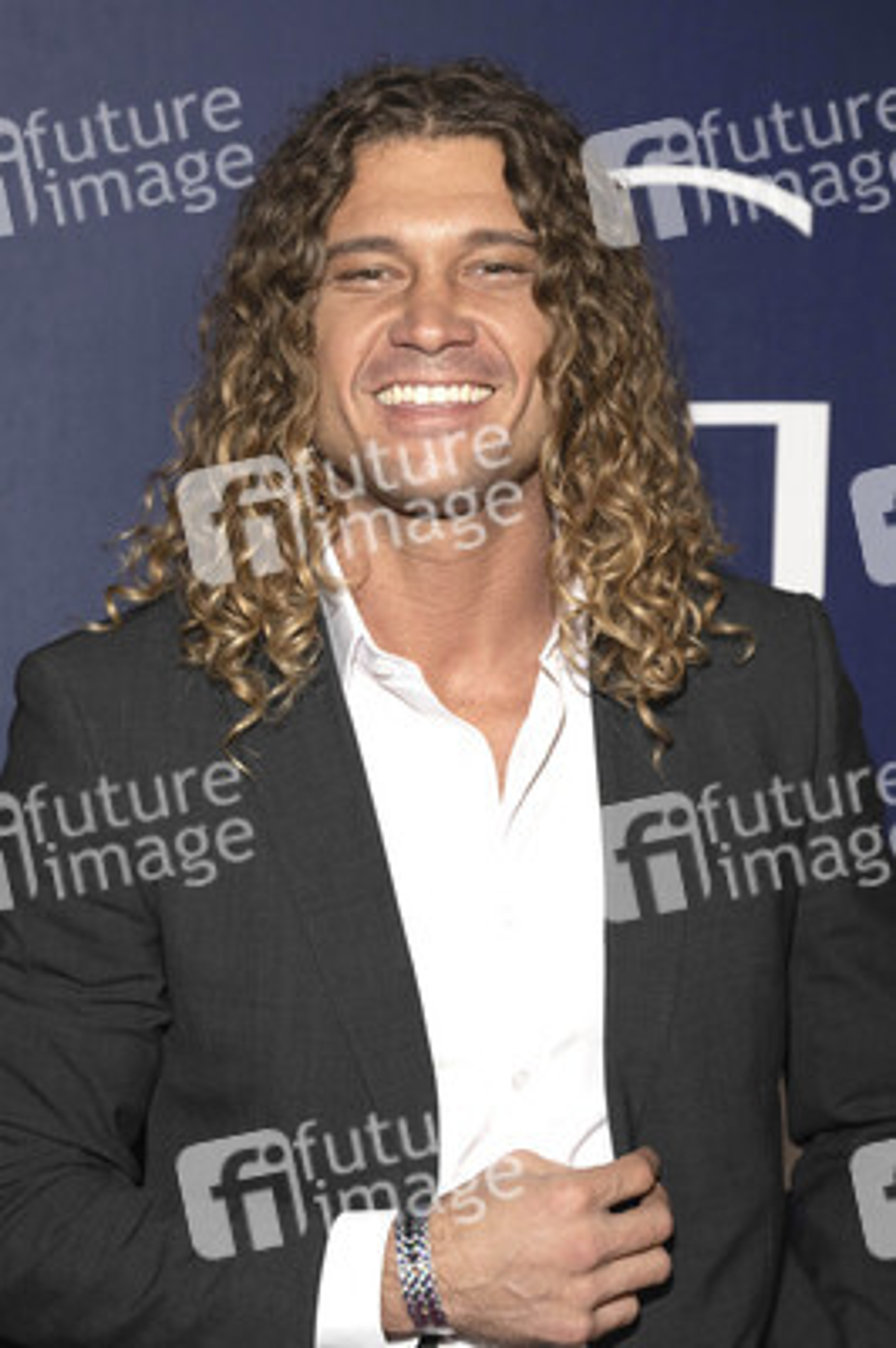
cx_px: 448
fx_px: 2319
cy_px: 674
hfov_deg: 21.9
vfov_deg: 32.4
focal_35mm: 62
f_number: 5
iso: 800
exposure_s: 1/200
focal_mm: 62
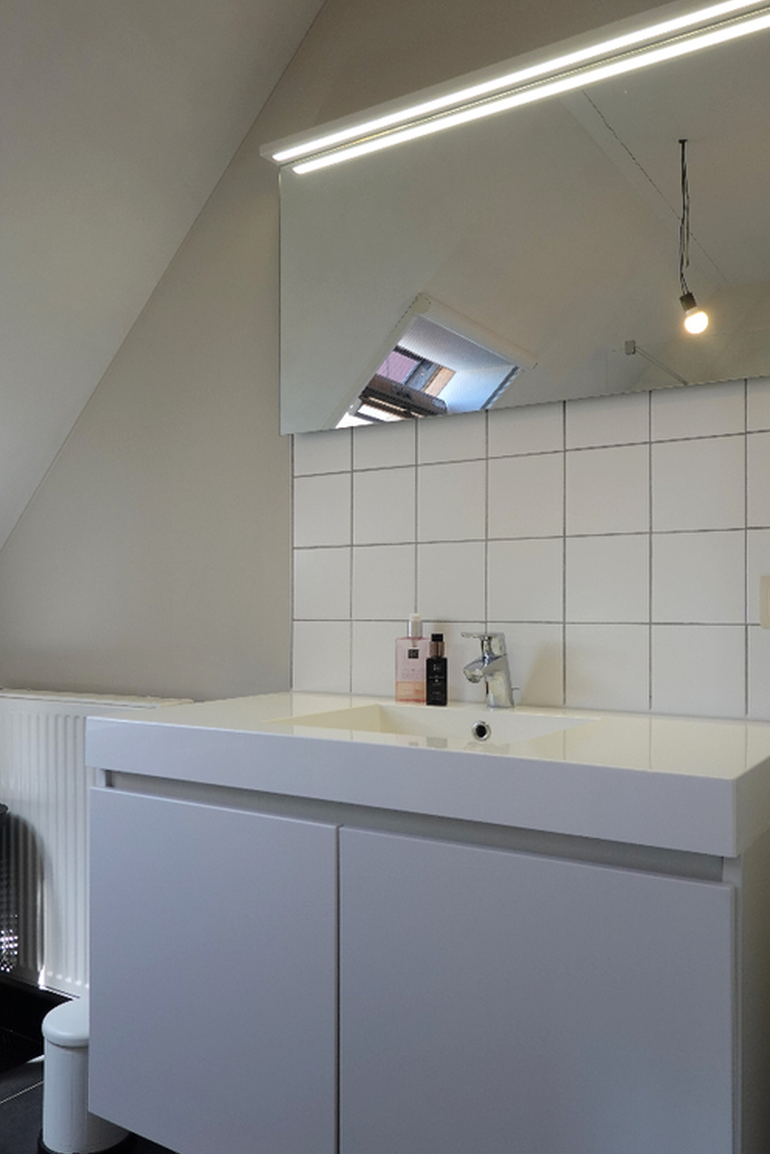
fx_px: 930
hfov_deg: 45.0
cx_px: 366
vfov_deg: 63.6
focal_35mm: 29
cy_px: 606
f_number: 2.8
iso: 125
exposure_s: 1/80
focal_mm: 9
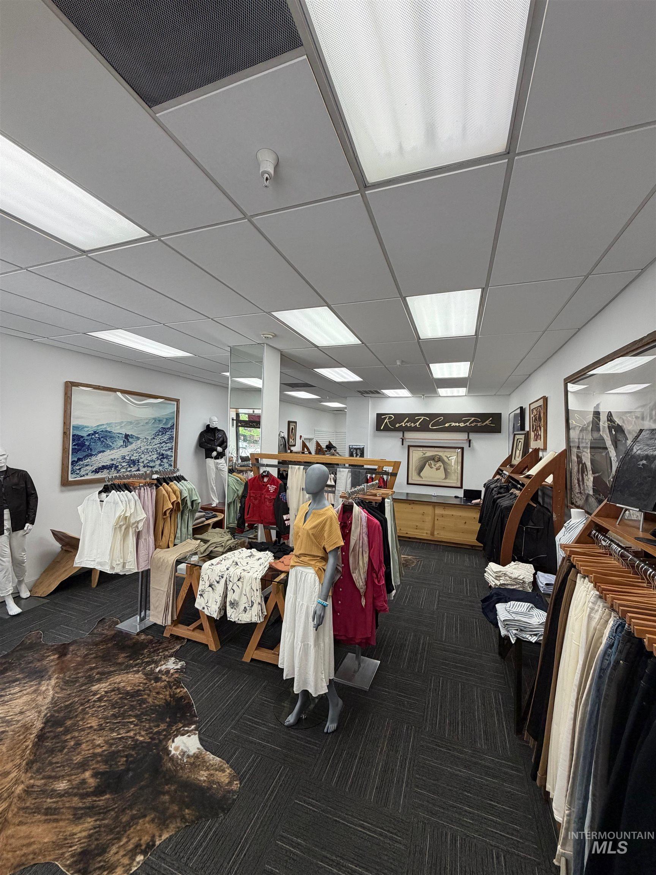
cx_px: 328
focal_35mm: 14
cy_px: 438
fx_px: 354
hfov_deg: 85.7
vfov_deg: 102.1
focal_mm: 2.22
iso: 160
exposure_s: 1/120
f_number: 2.2
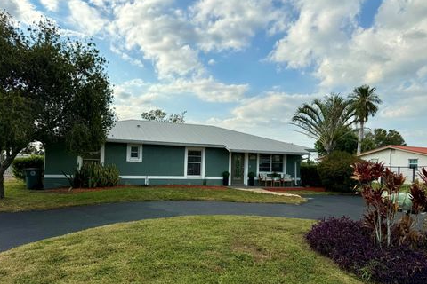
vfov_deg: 49.4
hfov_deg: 69.4
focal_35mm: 26
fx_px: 308
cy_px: 159
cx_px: 210
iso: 80
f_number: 1.78
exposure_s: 1/4975
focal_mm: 6.76
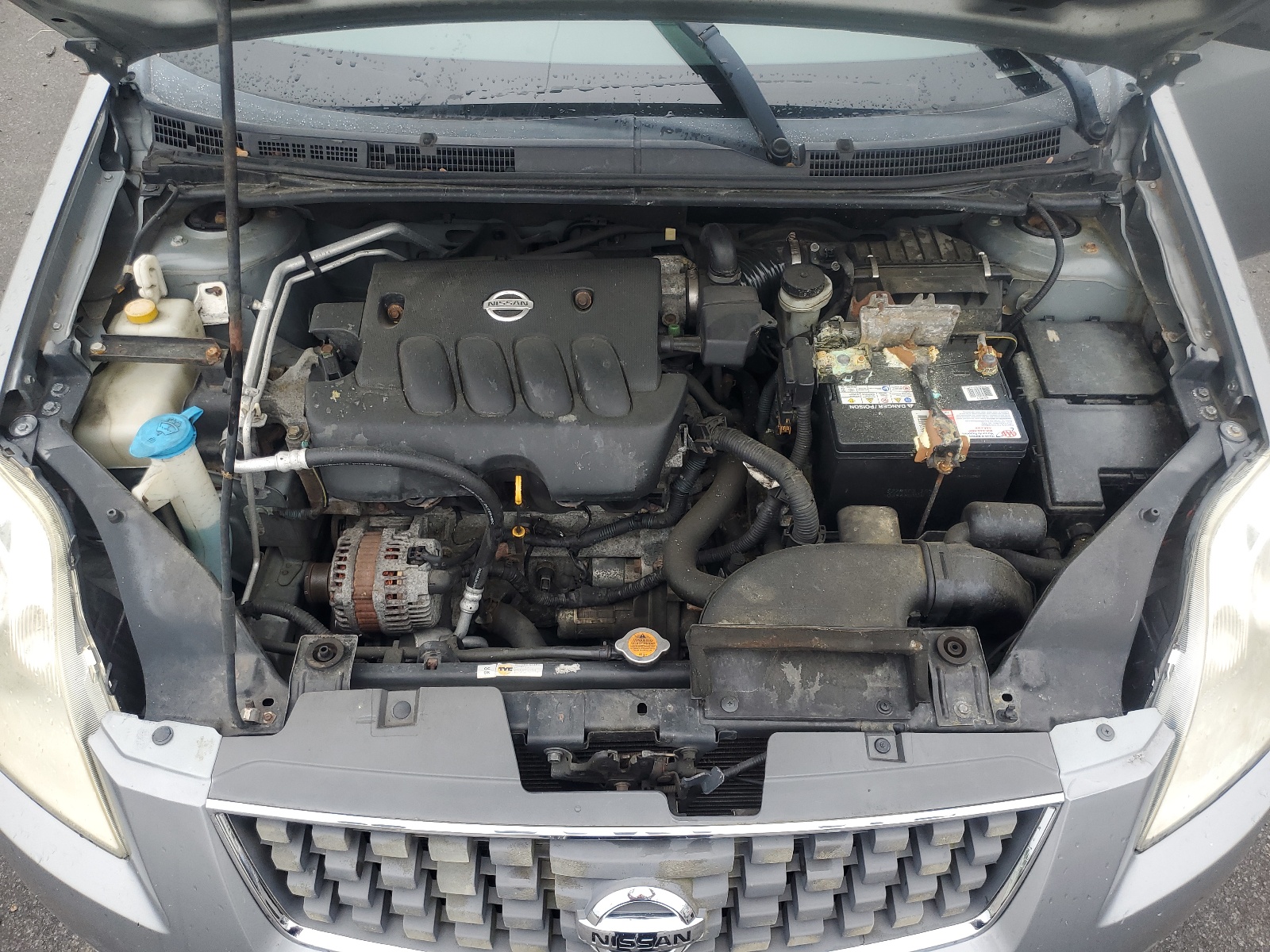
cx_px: 635
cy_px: 476
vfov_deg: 53.1
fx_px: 954
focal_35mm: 26
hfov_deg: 67.3
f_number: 1.5
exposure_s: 1/263
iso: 50
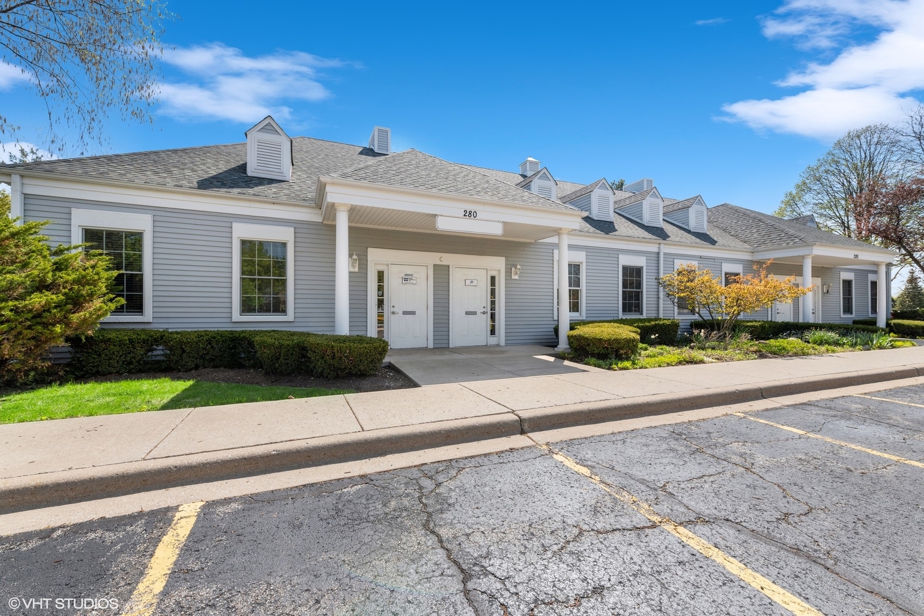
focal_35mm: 15
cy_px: 308
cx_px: 462
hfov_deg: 100.4
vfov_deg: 77.3
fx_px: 385
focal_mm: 15
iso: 200
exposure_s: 1/500
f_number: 9.5
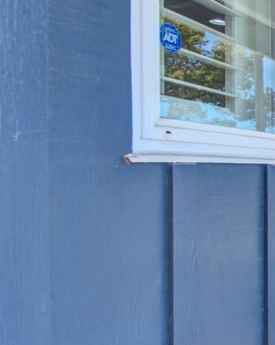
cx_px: 522
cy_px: 172
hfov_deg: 20.6
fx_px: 438
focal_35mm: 43
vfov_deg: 42.9
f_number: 14
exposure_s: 1/50
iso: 100
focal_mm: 14
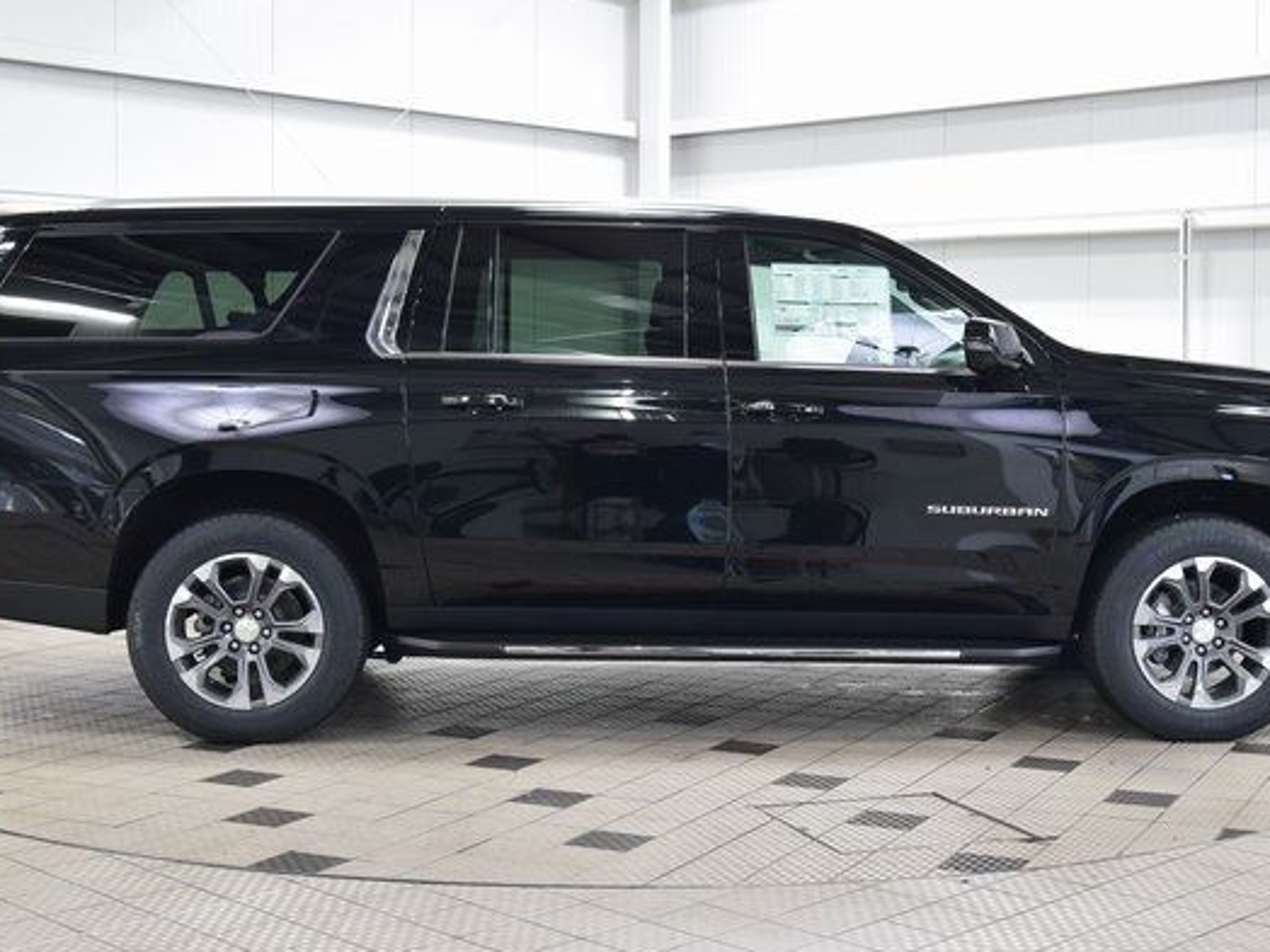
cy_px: 474
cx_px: 667
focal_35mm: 55
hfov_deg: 35.2
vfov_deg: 26.8
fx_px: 2003
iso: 800
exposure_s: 1/15
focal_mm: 31
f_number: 6.3
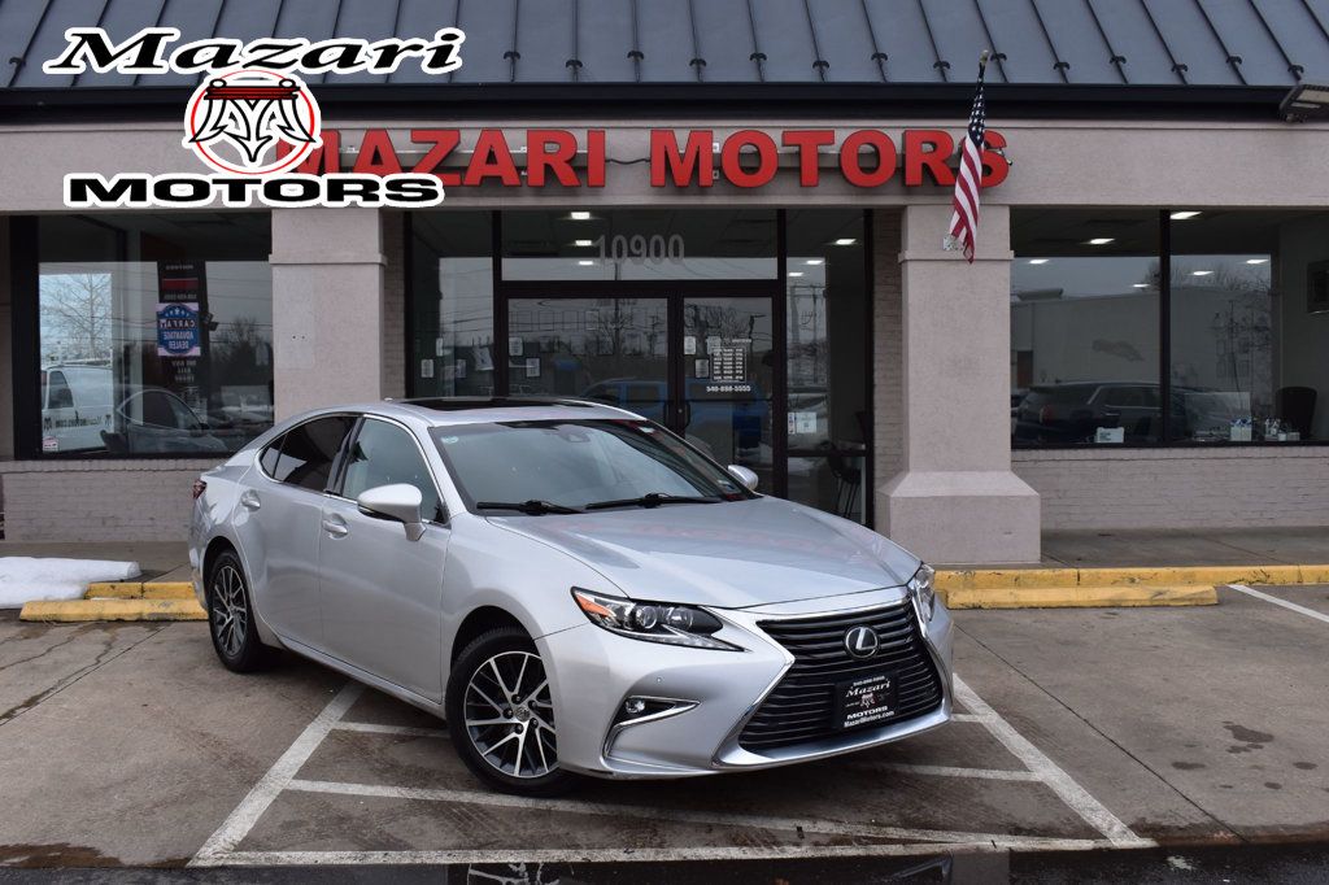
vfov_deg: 34.2
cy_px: 442
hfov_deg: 49.6
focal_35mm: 39
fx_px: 1439
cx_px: 664
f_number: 11
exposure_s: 1/320
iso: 400
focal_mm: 26
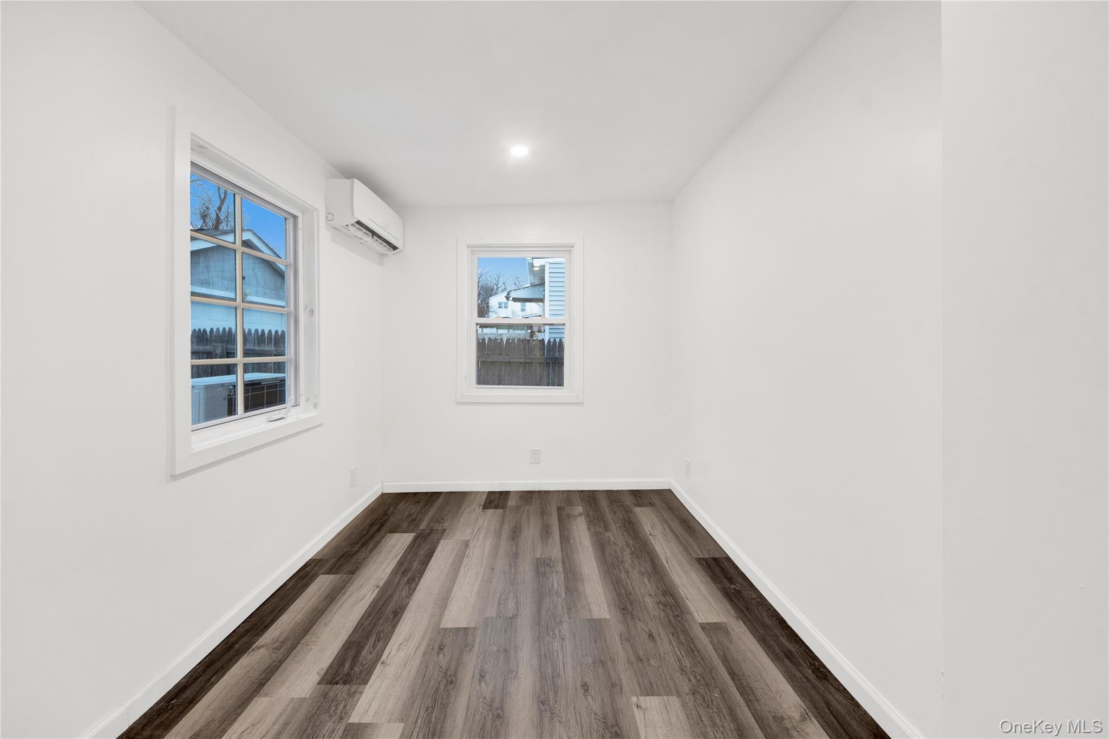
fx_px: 439
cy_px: 370
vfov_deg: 80.2
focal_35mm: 14
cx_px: 554
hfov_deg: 103.3
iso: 100
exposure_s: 1/4
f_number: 9
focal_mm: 9.5
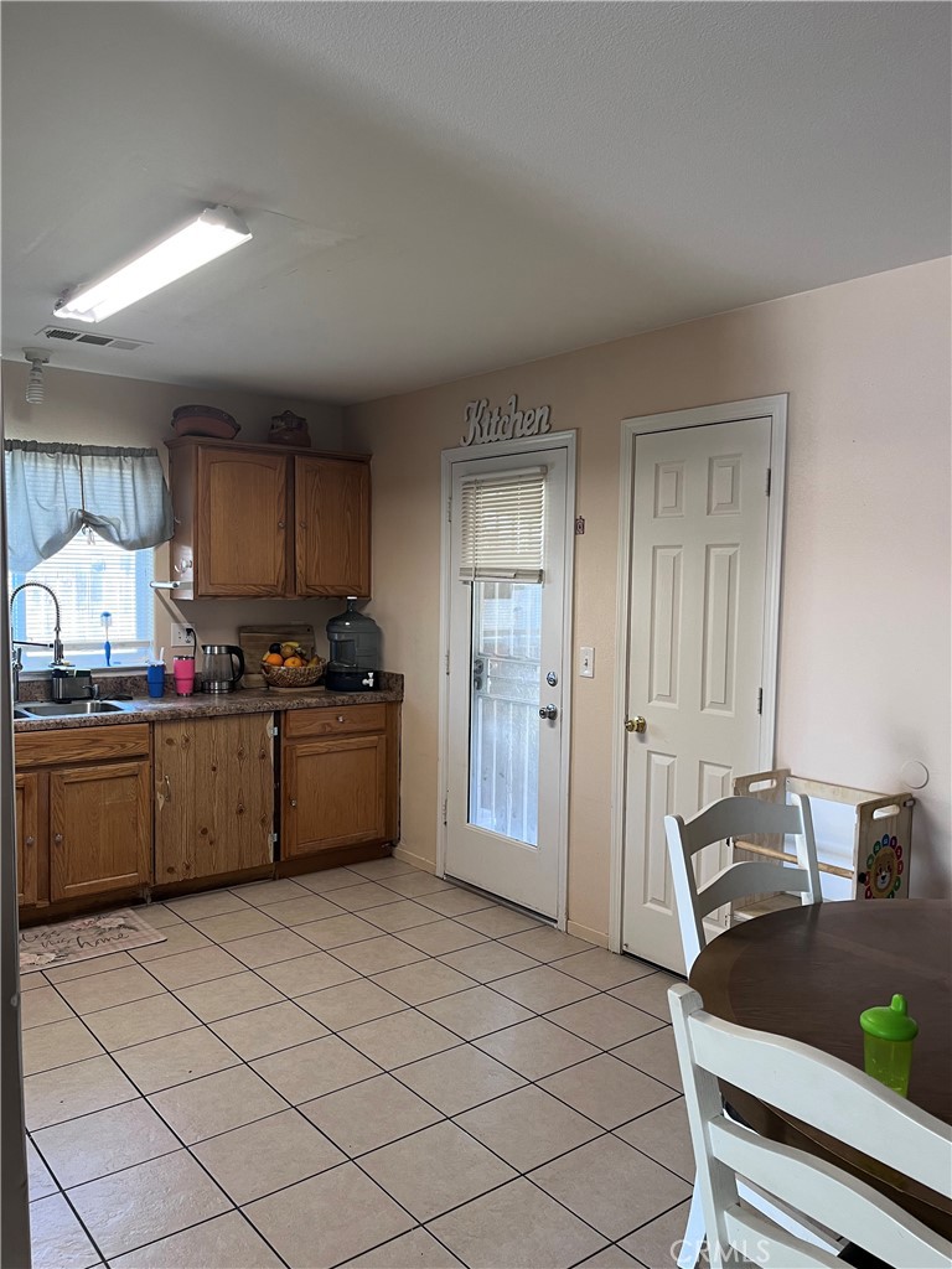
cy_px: 634
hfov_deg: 53.1
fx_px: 953
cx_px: 476
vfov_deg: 67.3
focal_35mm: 26
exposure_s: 1/60
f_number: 1.6
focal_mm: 5.1
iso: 80
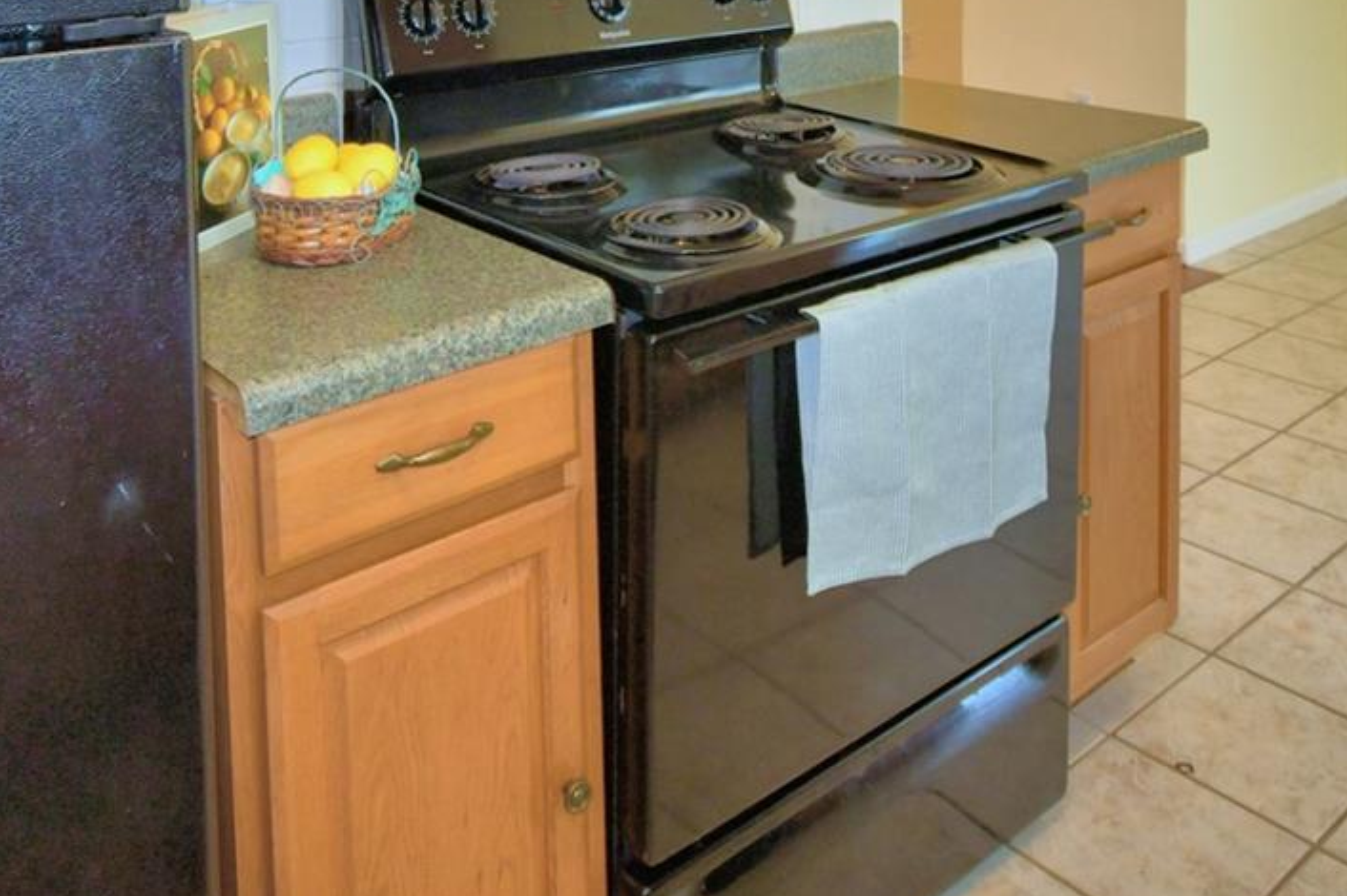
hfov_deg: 55.8
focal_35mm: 34
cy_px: -78
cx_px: 664
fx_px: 1272
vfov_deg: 34.0
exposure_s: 1/30
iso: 360
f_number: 4.5
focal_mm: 10
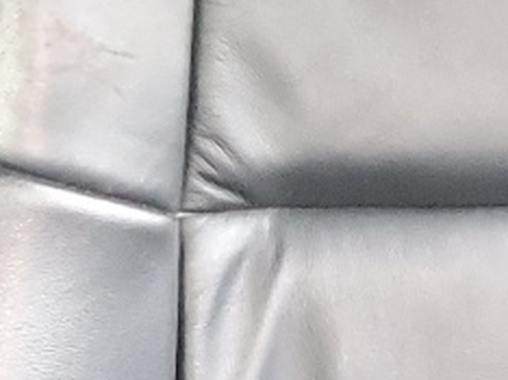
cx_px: -604
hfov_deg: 10.0
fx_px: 2610
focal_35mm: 178
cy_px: 478
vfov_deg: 8.2
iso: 313
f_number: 1.5
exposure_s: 1/30
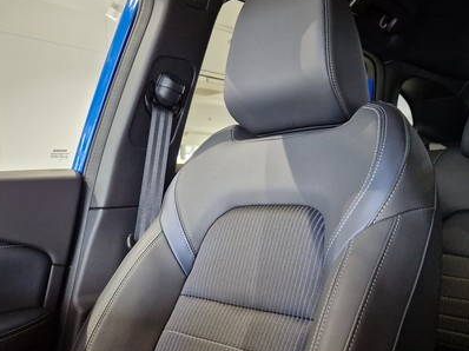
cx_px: 255
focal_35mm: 37
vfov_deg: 38.5
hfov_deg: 50.1
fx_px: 501
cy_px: 211
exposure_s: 1/100
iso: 400
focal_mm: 5.4
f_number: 1.8
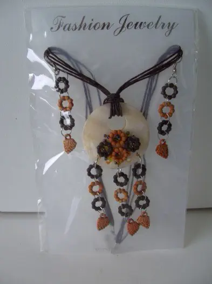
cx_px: 106
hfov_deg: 38.6
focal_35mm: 37
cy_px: 142
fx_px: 303
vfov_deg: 50.2
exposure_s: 1/47
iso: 64
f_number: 3.5
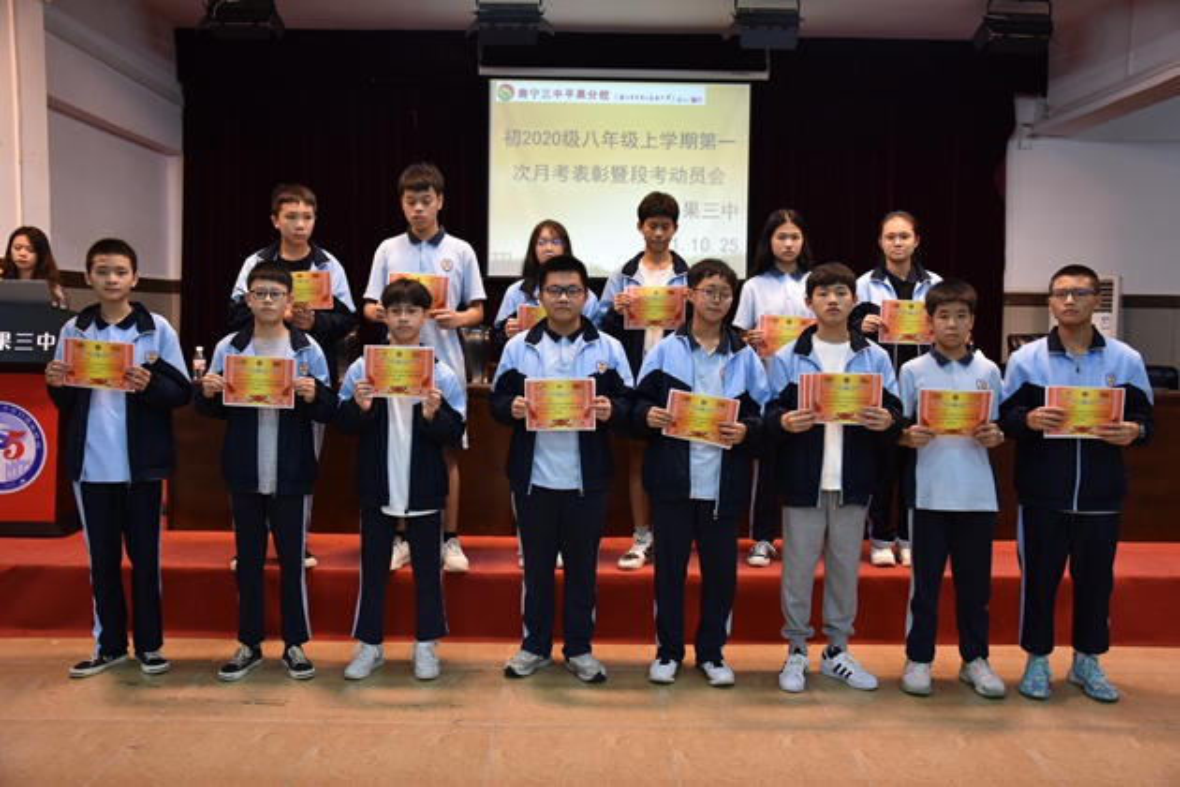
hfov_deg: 57.2
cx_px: 590
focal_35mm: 33
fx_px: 1082
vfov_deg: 40.0
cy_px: 394
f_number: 3.8
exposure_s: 1/25
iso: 400
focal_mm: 22
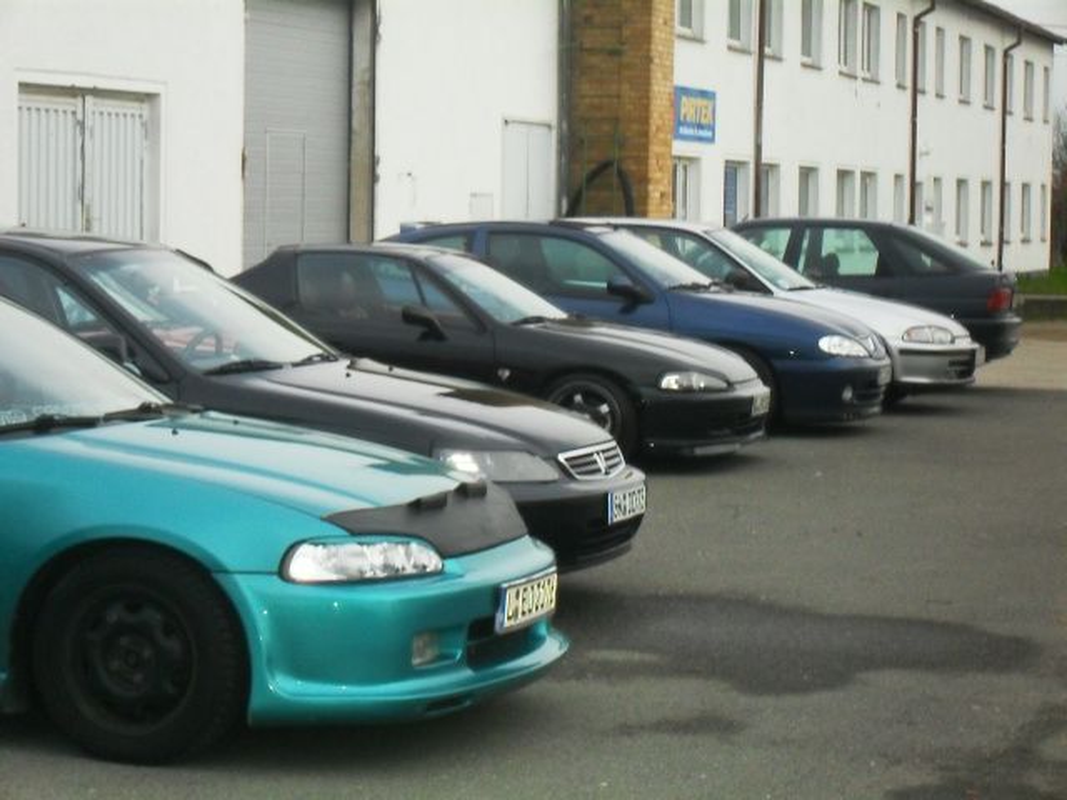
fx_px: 3237
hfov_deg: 18.7
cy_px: 400
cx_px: 534
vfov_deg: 14.1
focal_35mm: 105
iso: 320
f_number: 5.8
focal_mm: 18.9
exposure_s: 1/60
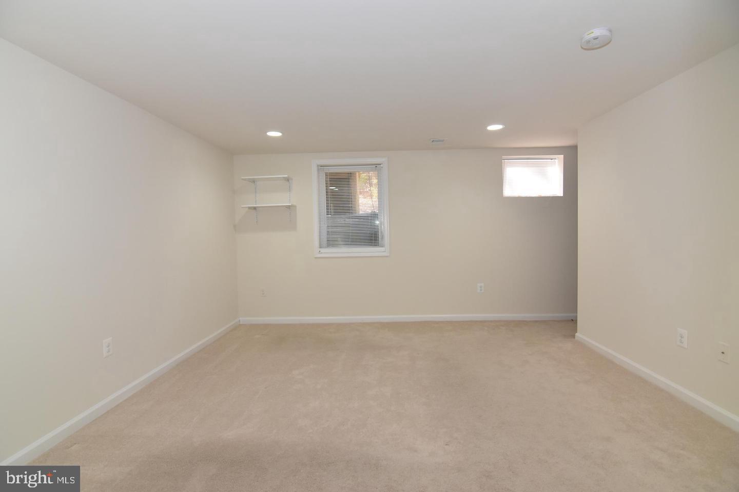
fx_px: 339
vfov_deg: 72.1
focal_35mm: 16
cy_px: 246
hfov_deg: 95.0
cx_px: 370
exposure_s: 1/100
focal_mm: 11
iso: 800
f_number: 5
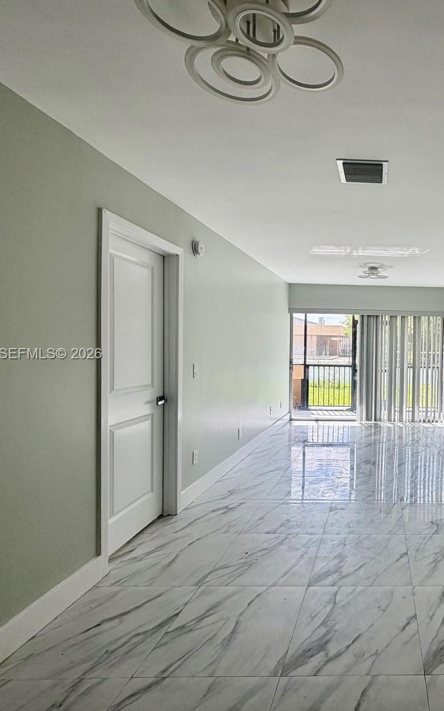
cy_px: 355
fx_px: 387
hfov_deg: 52.8
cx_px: 394
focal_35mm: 20
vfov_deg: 85.1
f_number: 2.2
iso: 40
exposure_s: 1/156
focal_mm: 2.22
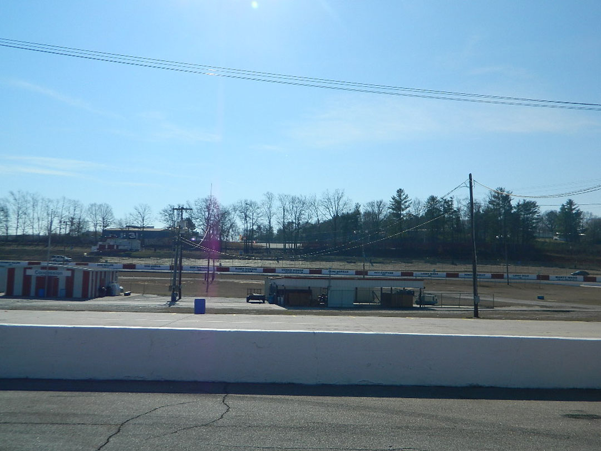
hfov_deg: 52.6
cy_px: 226
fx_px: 608
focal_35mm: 35
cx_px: 300
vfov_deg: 40.7
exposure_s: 1/320
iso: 80
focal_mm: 6.2
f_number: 9.4
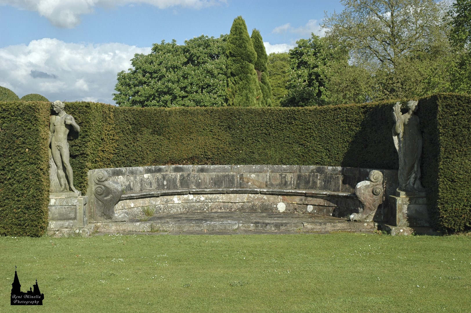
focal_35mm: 57
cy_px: 156
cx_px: 236
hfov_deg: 35.1
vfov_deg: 23.7
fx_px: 745
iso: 200
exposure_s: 1/200
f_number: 7.1
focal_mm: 38
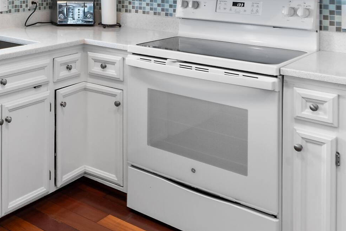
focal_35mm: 46
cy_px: -28
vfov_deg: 26.7
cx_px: 2
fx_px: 442
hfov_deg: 38.2
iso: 100
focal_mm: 10
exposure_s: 1/6
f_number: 4.5
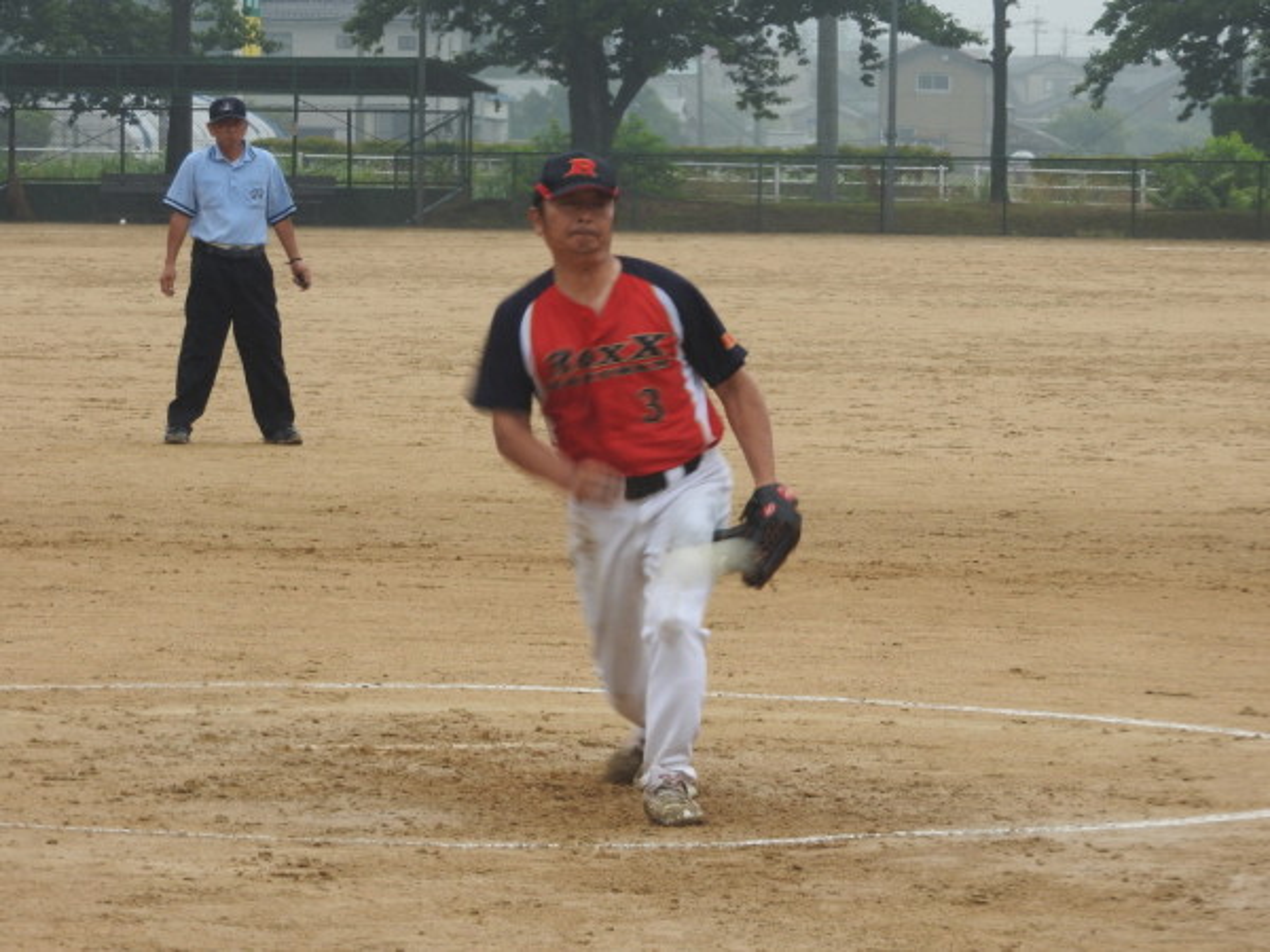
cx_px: 635
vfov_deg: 6.8
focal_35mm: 220
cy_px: 476
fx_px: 8071
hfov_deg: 9.0
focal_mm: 39.4
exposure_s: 1/60
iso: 100
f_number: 5.3
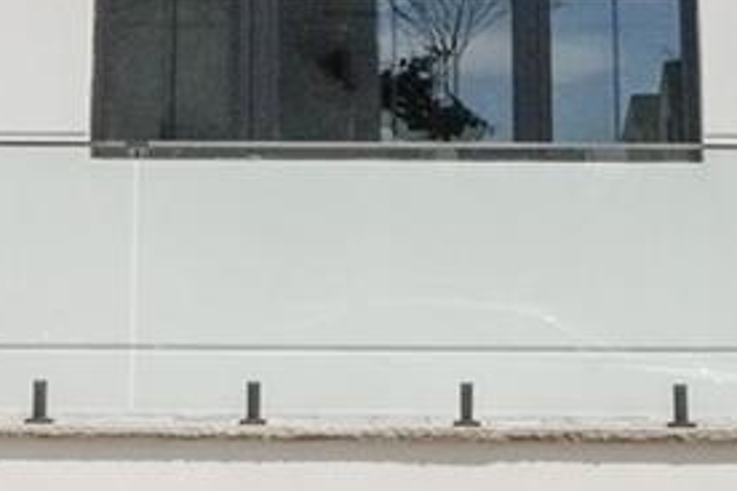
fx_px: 2129
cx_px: 326
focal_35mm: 104
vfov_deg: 12.7
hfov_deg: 19.6
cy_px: -175
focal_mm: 14
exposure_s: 1/1250
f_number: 16
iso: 800
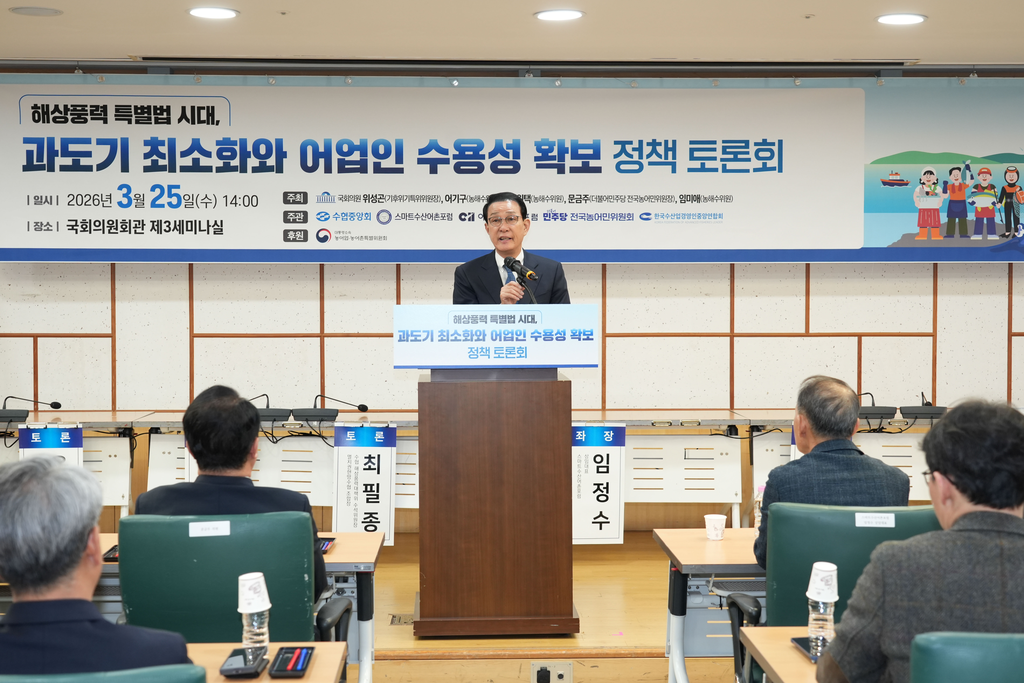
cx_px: 512
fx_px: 1394
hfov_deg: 40.3
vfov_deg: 27.5
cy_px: 342
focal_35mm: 49
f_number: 5
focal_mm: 49
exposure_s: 1/160
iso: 1250
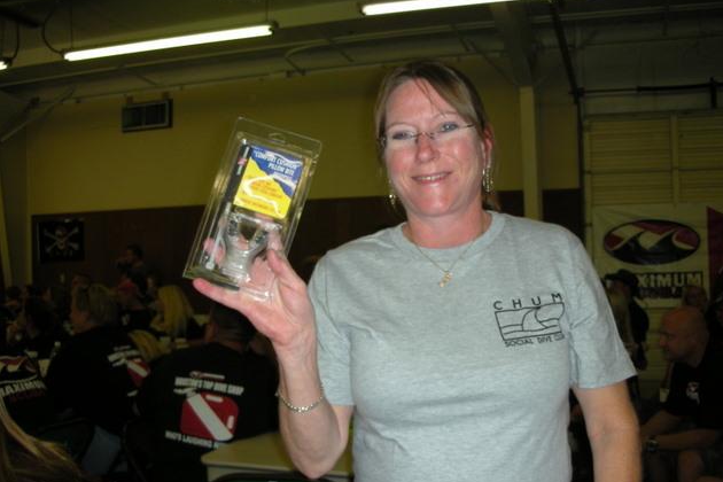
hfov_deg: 51.9
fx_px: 743
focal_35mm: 37
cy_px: 269
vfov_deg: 35.9
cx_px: 366
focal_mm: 5.8
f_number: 2.8
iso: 50
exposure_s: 1/60
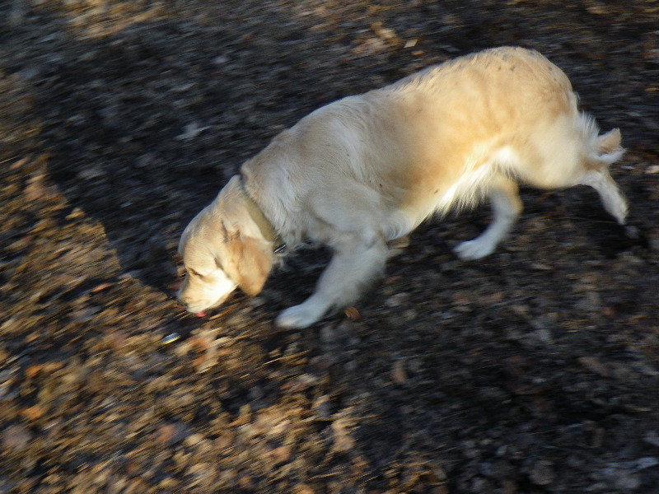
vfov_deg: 28.6
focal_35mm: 51
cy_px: 247
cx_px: 330
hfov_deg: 37.5
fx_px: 971
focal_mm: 9.1
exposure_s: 1/60
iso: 80
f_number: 4.4
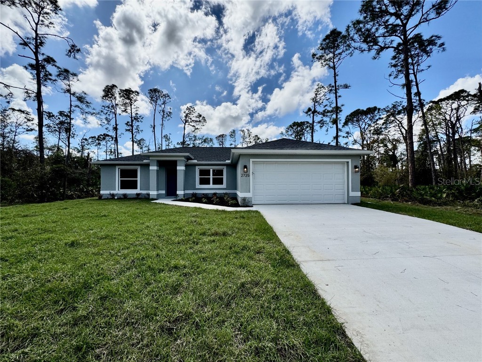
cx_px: 241
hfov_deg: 102.1
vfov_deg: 85.7
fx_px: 195
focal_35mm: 14
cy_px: 181
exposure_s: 1/1976
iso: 50
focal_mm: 2.22
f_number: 2.2
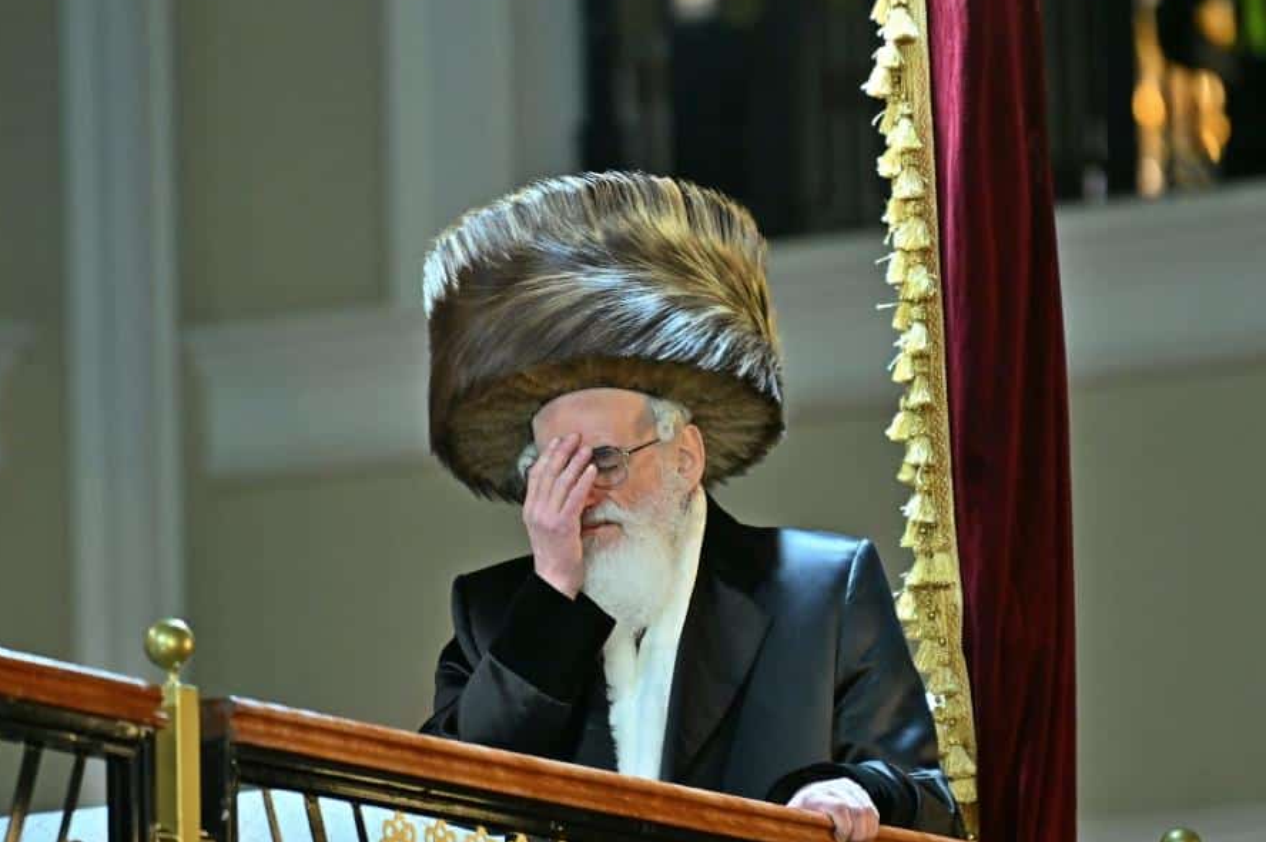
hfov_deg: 6.0
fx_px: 12160
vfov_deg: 4.0
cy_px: 440
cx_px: 652
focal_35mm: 346
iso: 400
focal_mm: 200
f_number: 2.8
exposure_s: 1/320
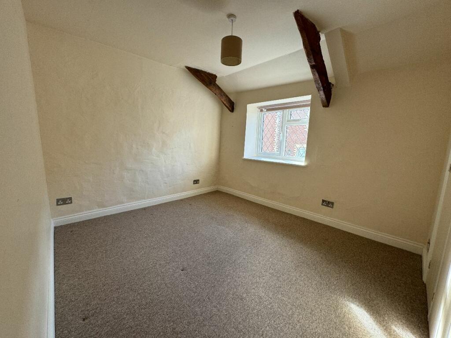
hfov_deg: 102.1
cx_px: 226
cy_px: 169
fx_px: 182
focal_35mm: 14
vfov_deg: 85.7
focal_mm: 2.22
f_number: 2.2
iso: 80
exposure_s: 1/99
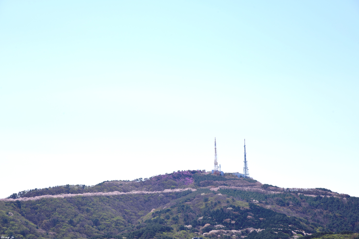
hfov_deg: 19.3
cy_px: 120
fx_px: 1057
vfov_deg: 12.9
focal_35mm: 106
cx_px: 180
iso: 100
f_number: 10
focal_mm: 105
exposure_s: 1/125
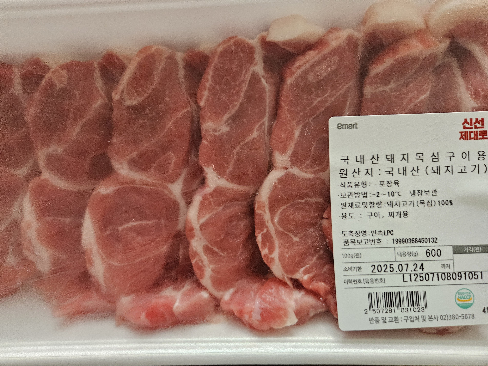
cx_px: 244
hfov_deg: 73.9
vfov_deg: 58.9
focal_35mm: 23
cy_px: 183
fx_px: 324
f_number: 1.8
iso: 640
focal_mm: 5.4
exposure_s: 1/120
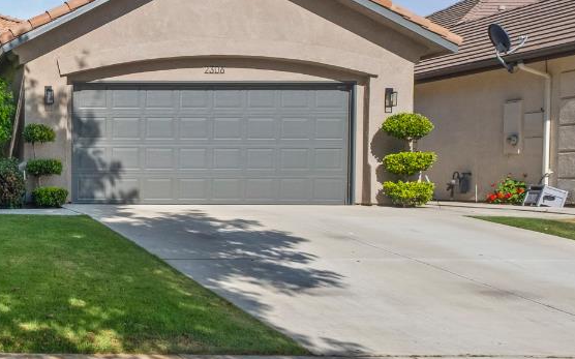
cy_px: 202
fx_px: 689
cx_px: -57
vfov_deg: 29.2
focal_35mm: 44
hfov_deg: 37.8
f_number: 9
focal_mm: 10.5
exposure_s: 1/320
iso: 250
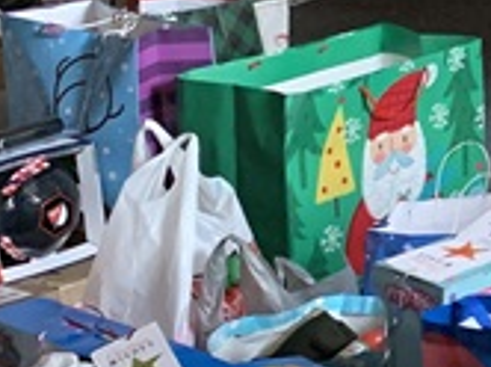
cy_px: 19
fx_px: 2153
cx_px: 1000
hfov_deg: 11.6
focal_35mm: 152
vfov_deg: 9.7
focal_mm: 4.25
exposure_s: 1/60
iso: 320
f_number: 1.8
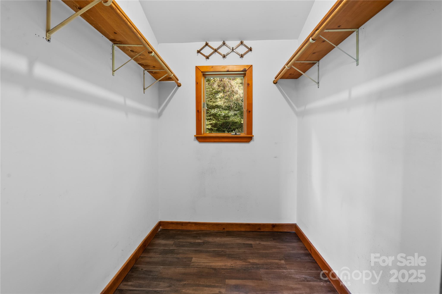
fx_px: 209
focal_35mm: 17
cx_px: 221
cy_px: 147
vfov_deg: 70.4
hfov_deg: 93.3
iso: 500
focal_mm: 17
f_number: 8
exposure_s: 1/1.25
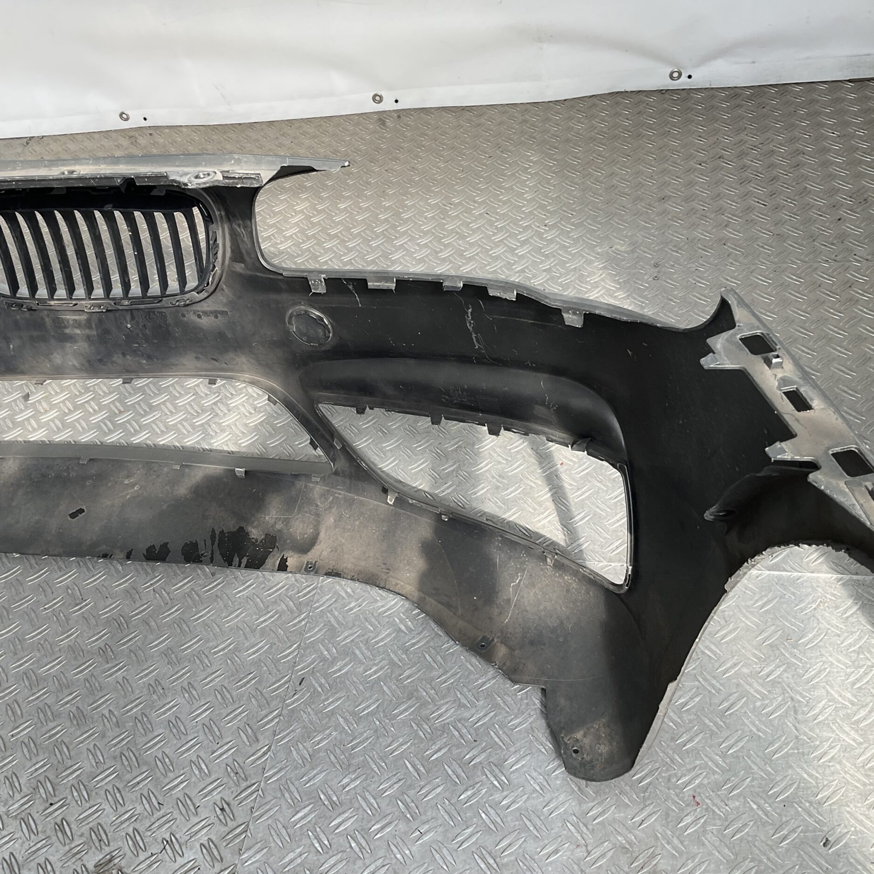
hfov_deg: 47.0
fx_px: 1000
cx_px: 358
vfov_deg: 47.2
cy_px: 432
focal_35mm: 35
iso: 16
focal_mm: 3
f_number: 1.8
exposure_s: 1/229
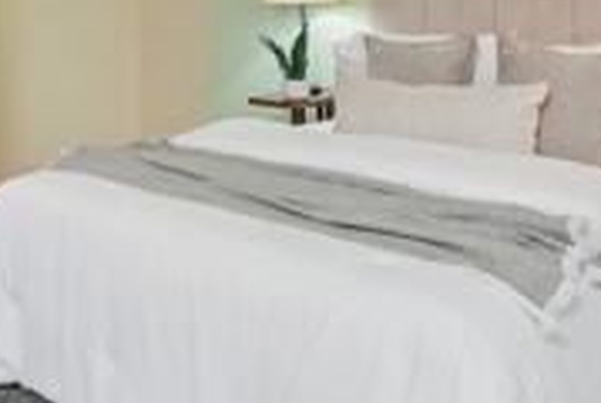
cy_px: -8
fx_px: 836
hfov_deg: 39.4
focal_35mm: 50
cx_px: 248
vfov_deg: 25.6
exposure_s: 1/8
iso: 800
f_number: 8
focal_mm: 14
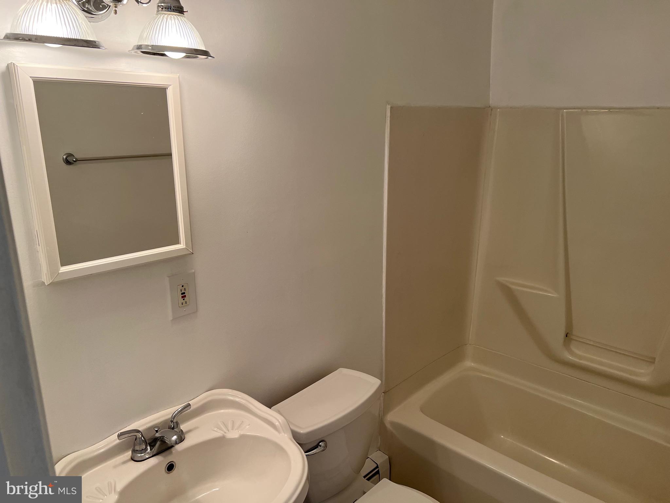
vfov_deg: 53.1
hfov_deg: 67.3
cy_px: 252
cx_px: 335
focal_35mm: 26
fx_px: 503
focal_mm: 5.7
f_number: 1.5
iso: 100
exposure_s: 1/120
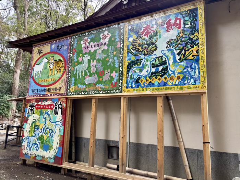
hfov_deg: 67.3
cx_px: 120
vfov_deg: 53.1
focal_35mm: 26
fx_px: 180
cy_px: 90
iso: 125
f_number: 1.6
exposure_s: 1/89
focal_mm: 5.96
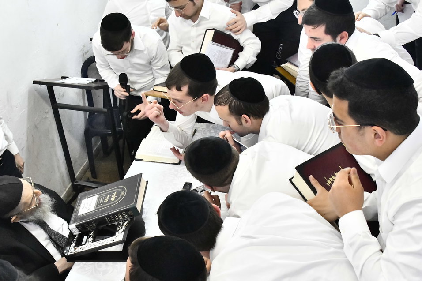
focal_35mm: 41
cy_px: 167
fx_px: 480
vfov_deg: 32.5
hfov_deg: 47.4
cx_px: 200
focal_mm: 28
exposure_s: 1/160
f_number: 9
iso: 8000
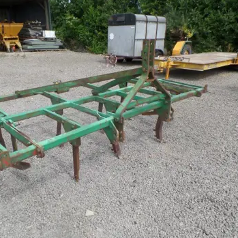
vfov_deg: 57.3
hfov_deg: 56.8
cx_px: 94
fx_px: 218
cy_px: 120
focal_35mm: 28
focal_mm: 4.1
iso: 100
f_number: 3.5
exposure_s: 1/750
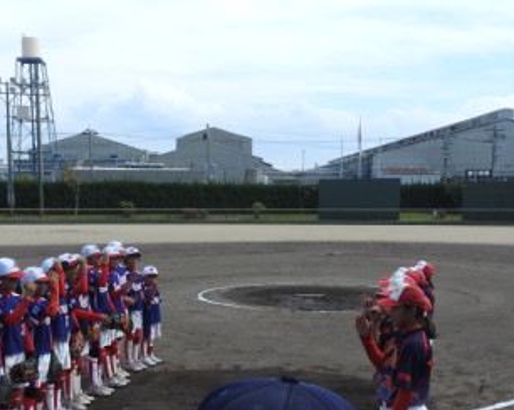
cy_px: 334
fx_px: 699
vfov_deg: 31.7
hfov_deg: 40.3
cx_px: 218
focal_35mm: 46
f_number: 3.3
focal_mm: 4.3
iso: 100
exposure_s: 1/800
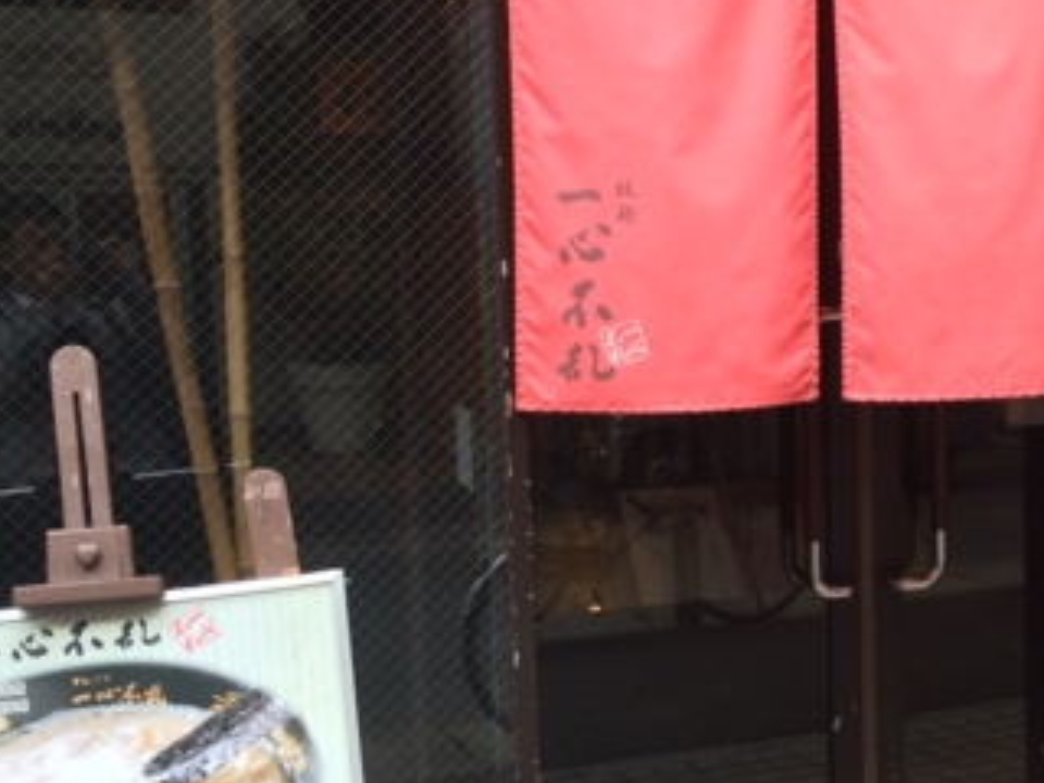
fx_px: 1749
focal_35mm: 58
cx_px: 887
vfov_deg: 25.2
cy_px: 424
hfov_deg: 32.0
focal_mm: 4.15
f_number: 2.2
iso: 32
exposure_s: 1/189
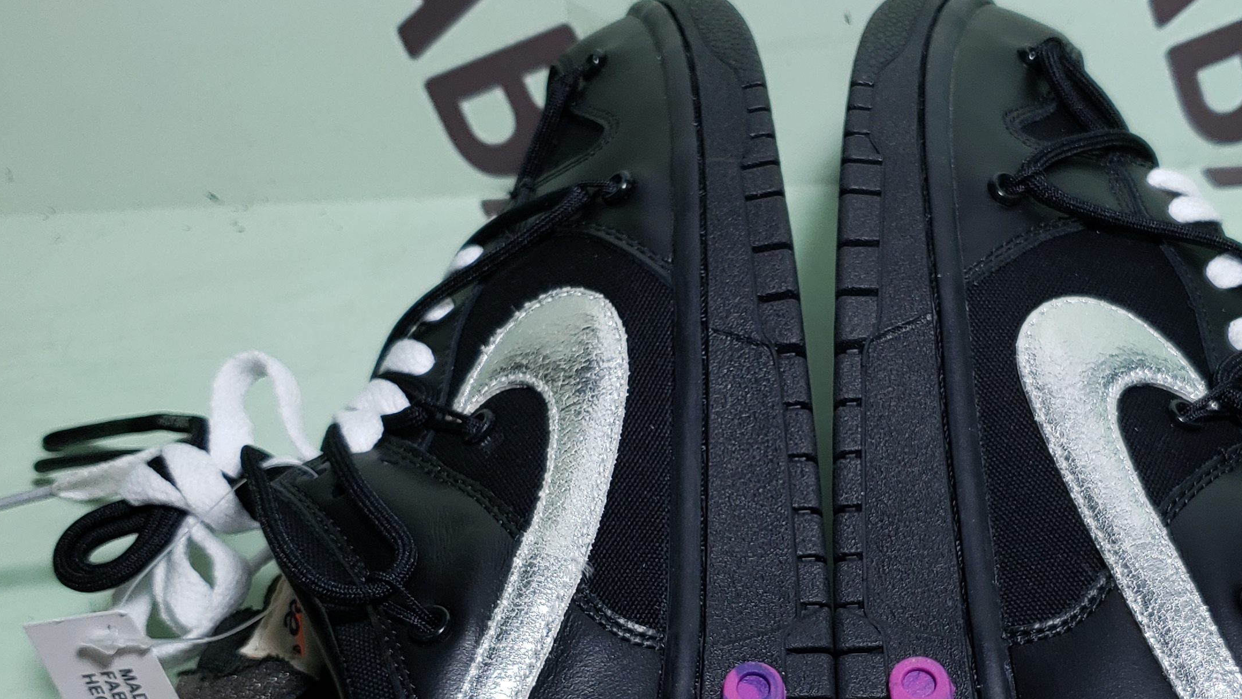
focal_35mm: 53
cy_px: 529
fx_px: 1745
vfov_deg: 22.4
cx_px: 805
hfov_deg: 38.8
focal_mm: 4.3
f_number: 1.5
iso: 50
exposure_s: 1/403
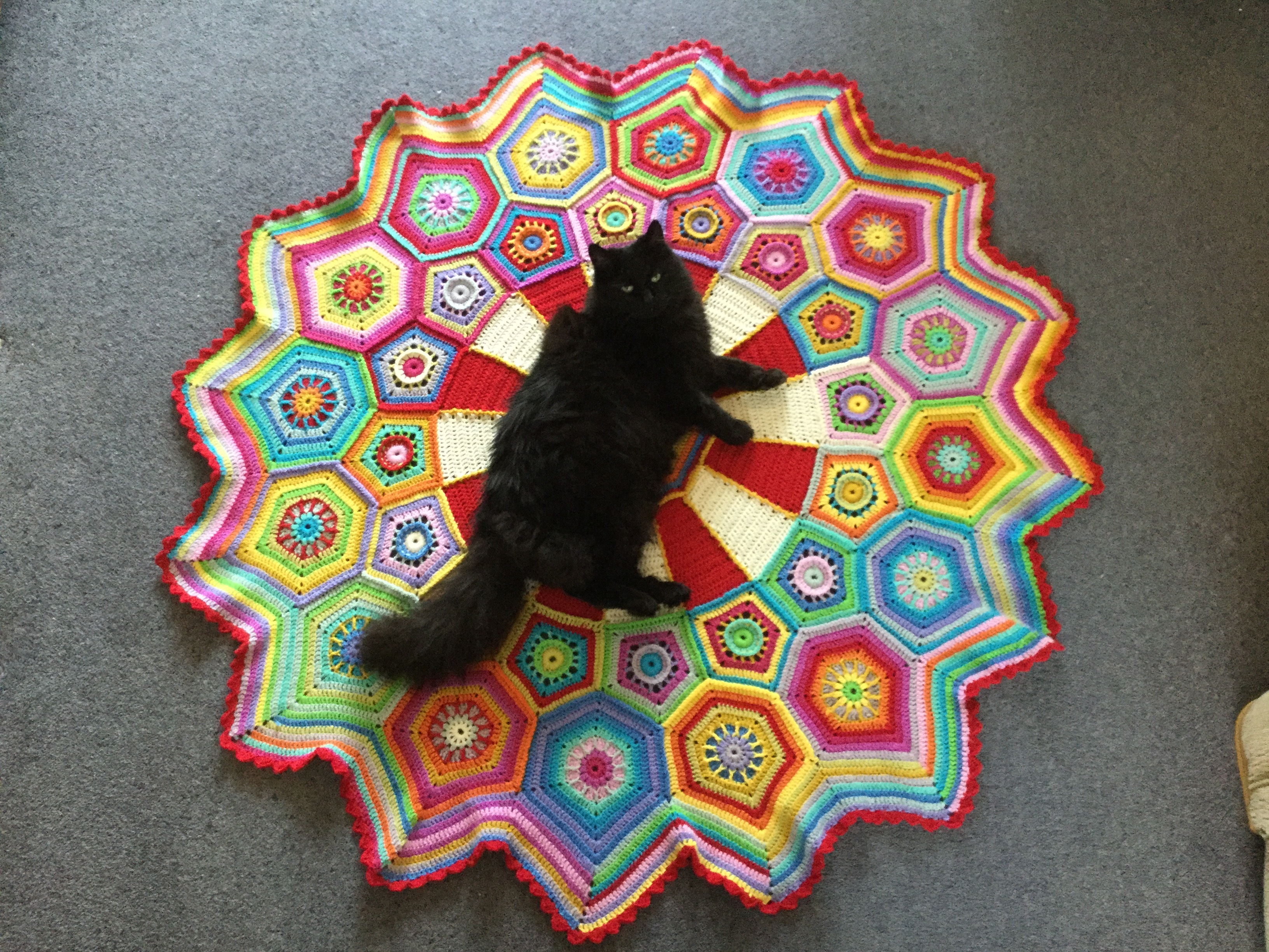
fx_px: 1136
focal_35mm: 31
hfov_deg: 58.4
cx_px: 634
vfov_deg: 45.4
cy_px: 476
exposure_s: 1/17
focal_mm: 3.3
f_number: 2.4
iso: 200
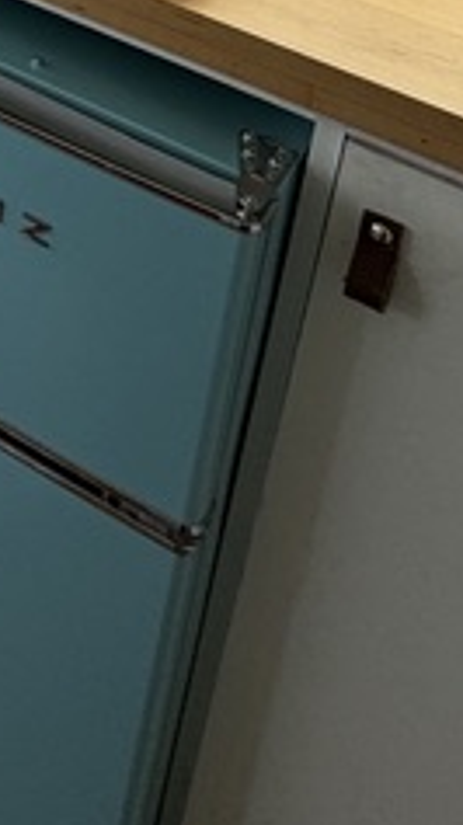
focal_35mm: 66
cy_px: -487
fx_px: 1443
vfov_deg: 23.6
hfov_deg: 14.6
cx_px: -498
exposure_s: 1/99
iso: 50
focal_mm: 2.22
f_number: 2.2
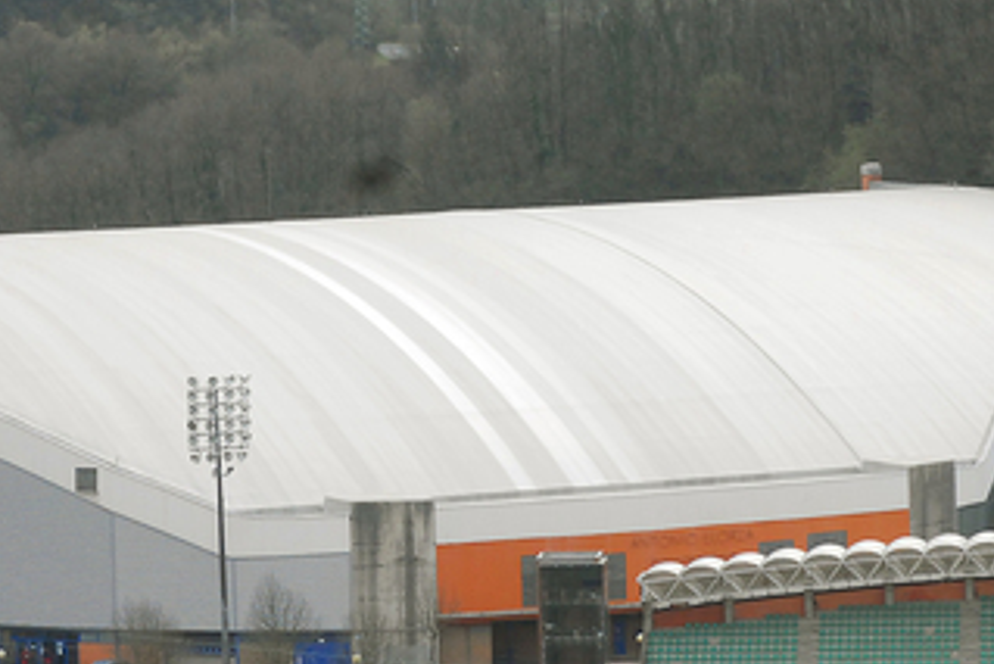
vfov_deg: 6.2
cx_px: 405
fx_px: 6136
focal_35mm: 222
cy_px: 390
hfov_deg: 9.3
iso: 500
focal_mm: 65
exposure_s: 1/500
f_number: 10
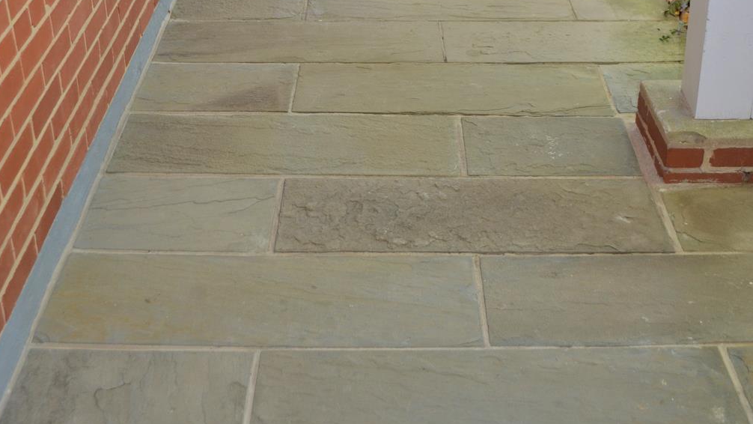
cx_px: 376
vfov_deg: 23.9
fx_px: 958
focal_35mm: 48
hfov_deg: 42.9
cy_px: 1
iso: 400
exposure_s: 1/100
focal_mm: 20
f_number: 4
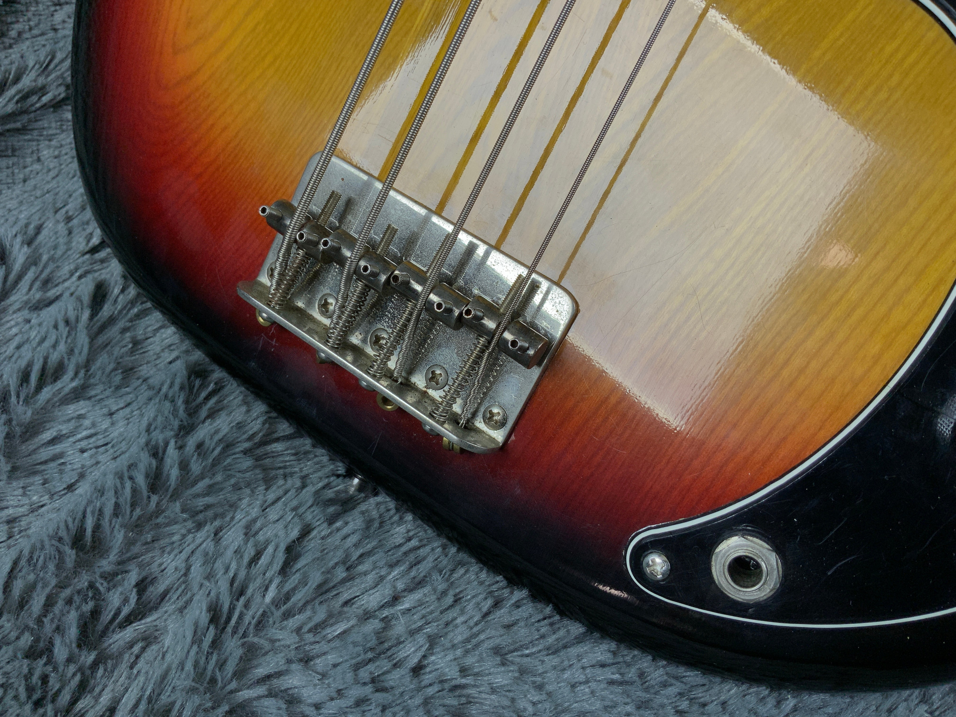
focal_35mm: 29
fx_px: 801
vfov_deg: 48.2
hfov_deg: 61.7
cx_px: 478
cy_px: 358
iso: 50
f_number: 1.8
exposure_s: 1/100
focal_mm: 3
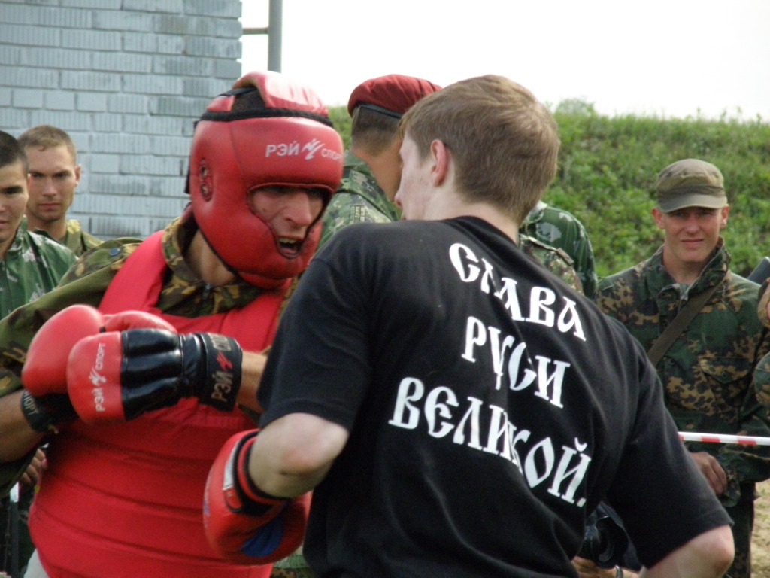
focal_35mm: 286
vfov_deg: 5.2
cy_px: 289
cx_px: 385
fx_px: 6362
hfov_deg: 6.9
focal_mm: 50.66
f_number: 4.6
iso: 400
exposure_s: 1/800
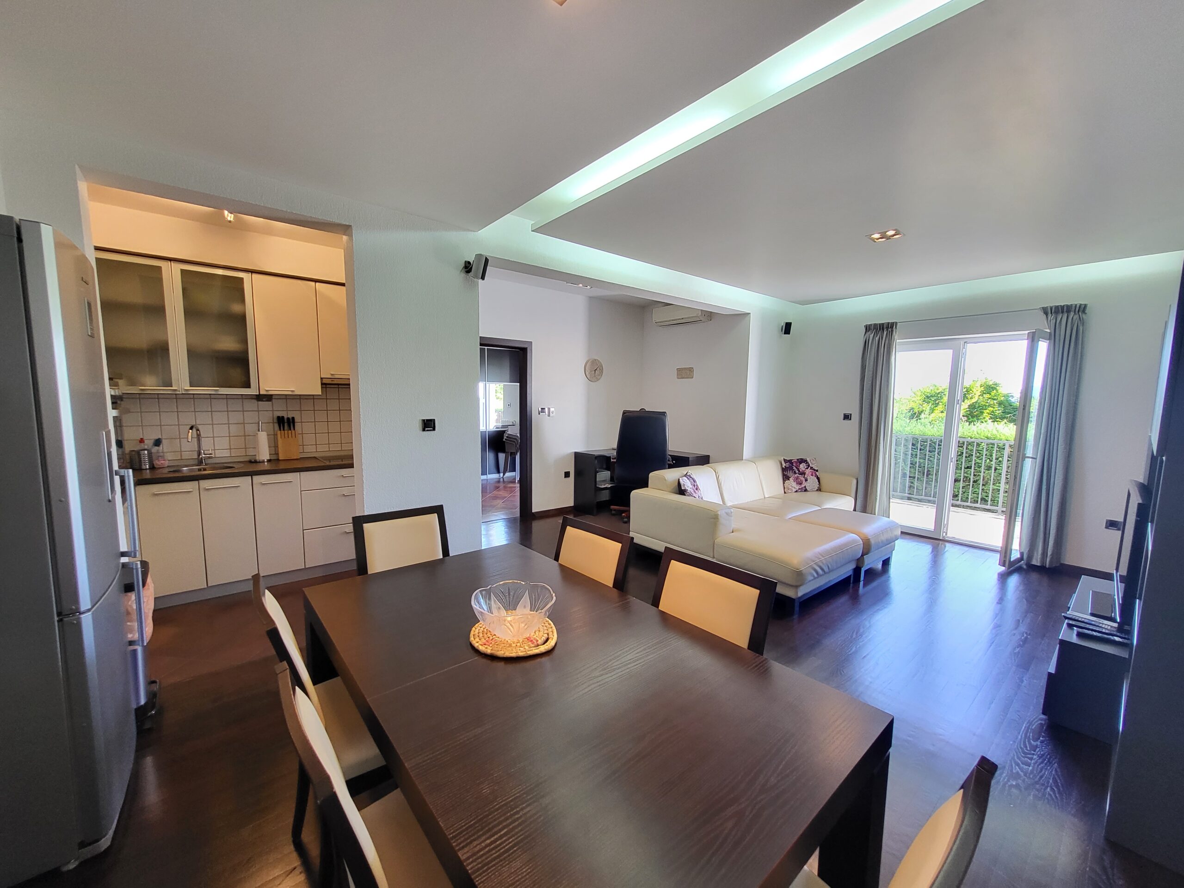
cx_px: 592
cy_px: 444
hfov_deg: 106.2
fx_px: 445
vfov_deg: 89.9
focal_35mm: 13
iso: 200
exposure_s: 1/50
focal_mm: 1.74
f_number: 2.2
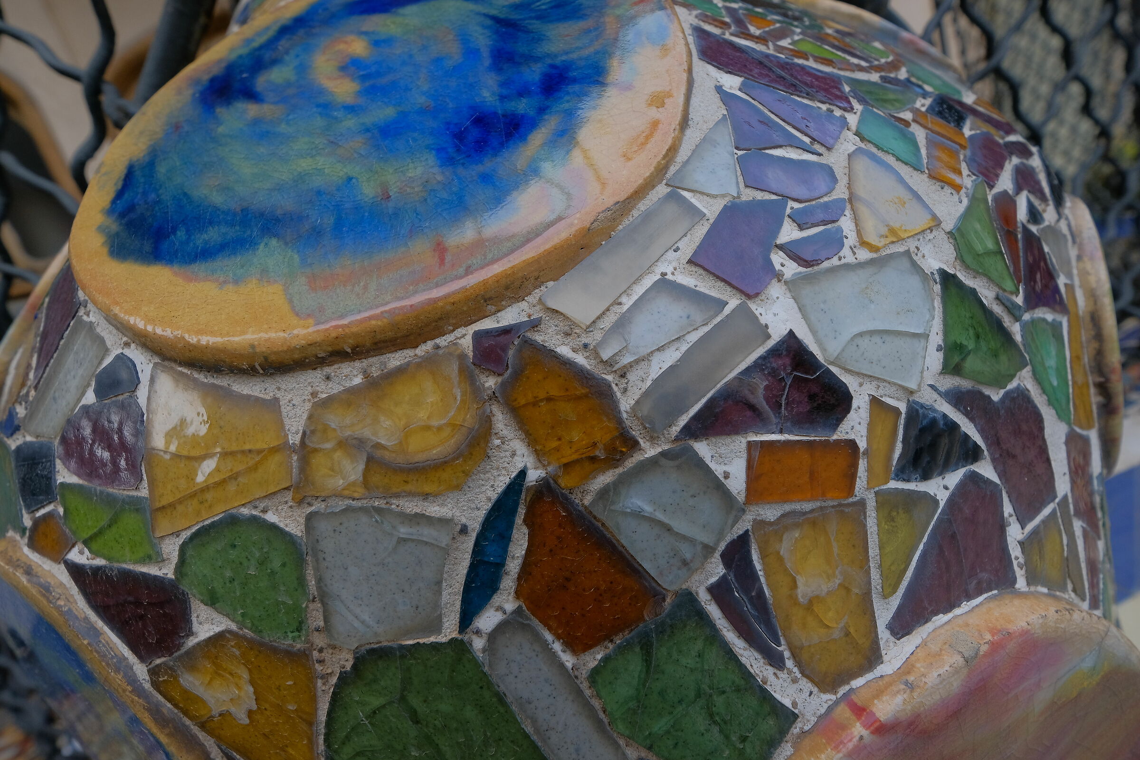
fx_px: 475
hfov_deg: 100.4
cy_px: 380
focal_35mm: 15
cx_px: 570
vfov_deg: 77.3
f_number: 5.6
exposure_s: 1/250
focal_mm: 10
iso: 400
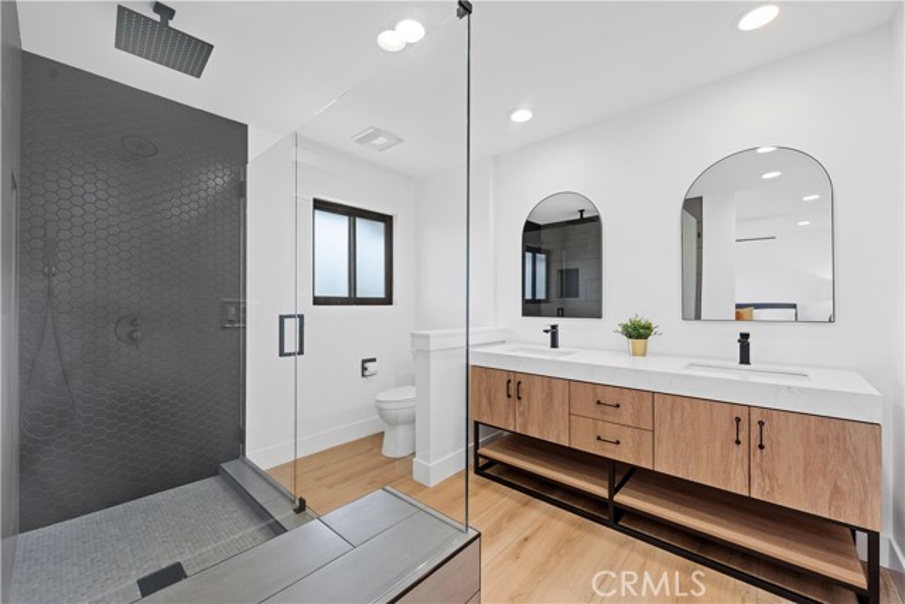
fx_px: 352
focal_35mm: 14
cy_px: 302
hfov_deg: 104.2
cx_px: 452
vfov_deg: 81.2
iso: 400
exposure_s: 1/8
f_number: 8
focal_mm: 14
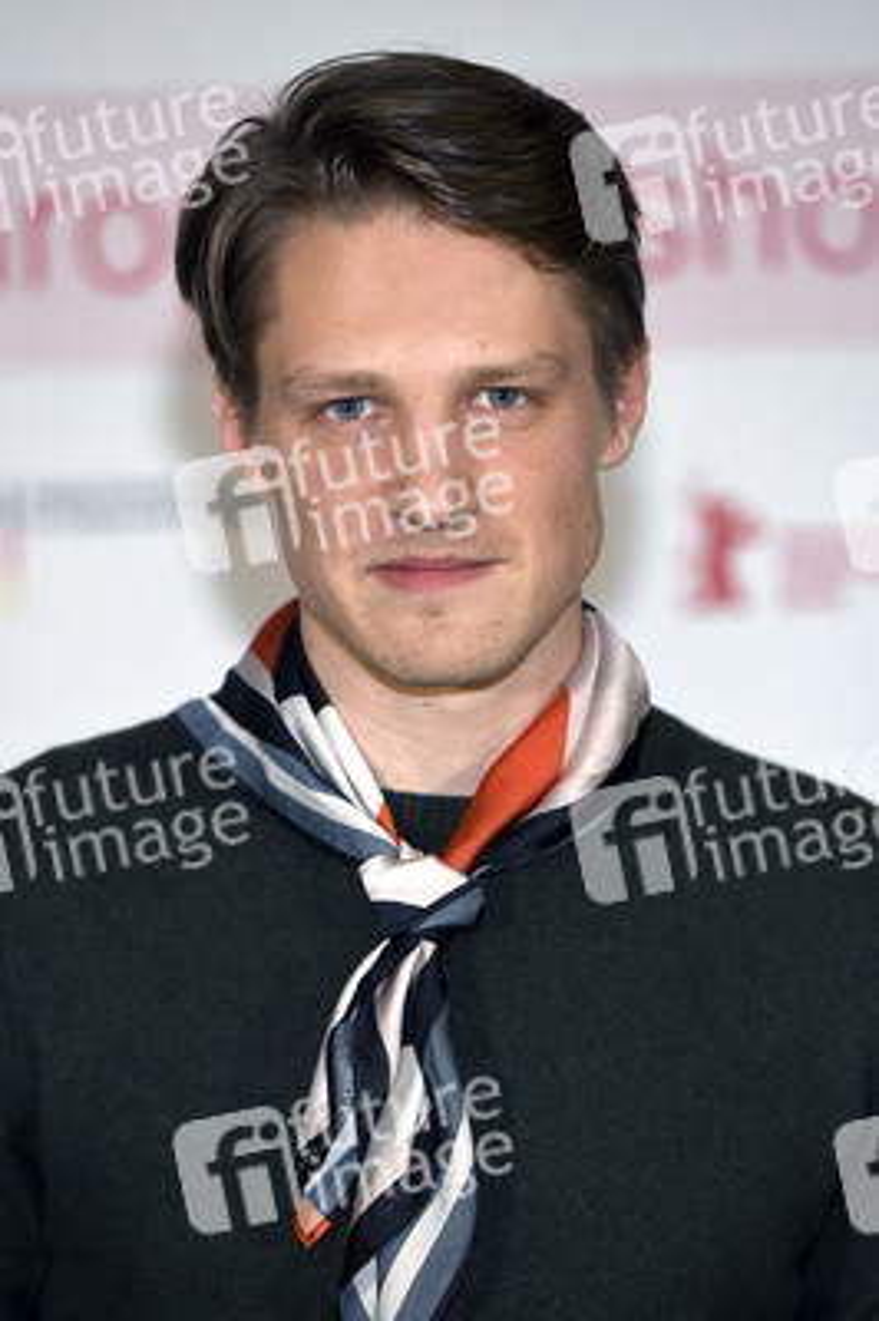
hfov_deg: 7.6
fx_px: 6603
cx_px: 440
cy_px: 660
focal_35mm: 180
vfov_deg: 11.4
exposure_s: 1/500
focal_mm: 180
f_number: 3.5
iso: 800
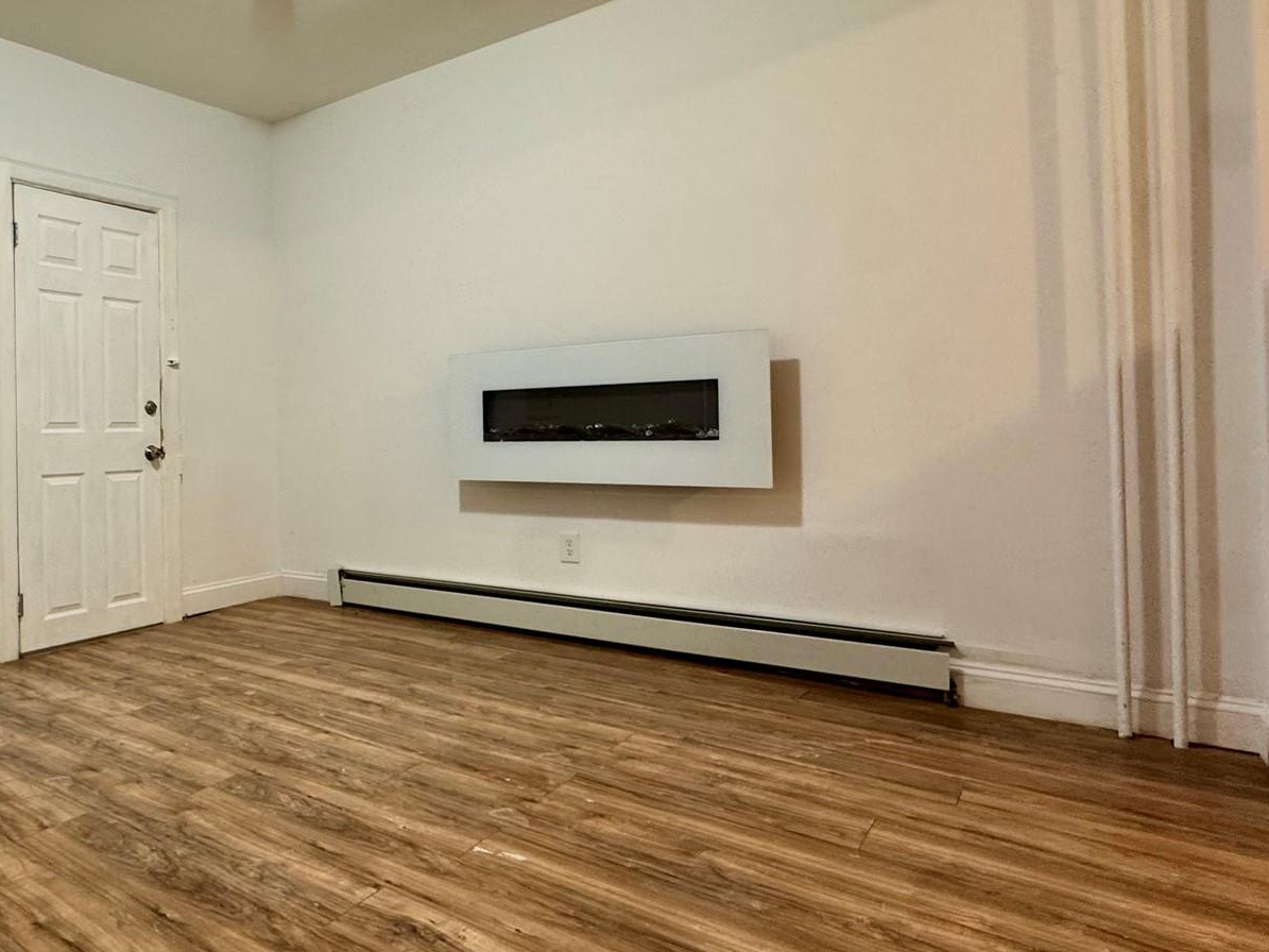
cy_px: 424
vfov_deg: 56.7
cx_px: 269
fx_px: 880
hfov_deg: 65.7
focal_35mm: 24
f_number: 2.2
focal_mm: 2.22
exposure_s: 1/60
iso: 250
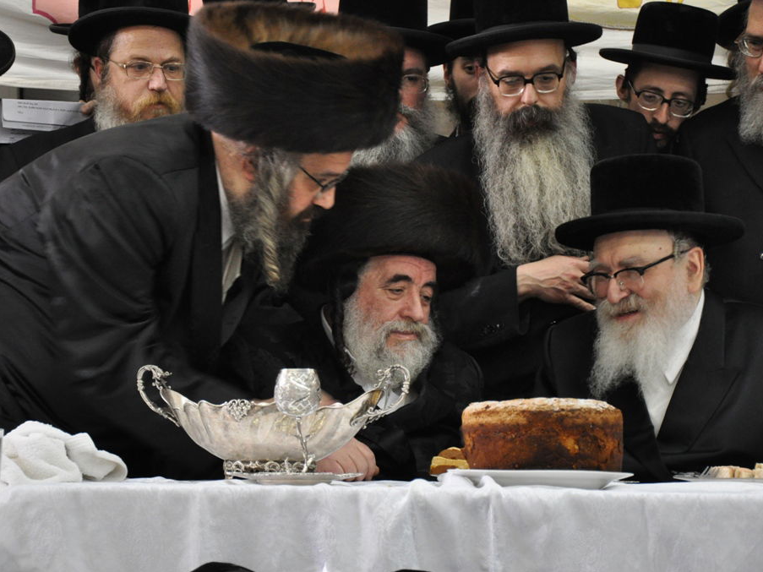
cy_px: 286
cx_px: 377
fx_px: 2701
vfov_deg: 12.1
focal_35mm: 123
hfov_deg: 16.1
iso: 1600
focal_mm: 75
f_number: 5.3
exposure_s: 1/40
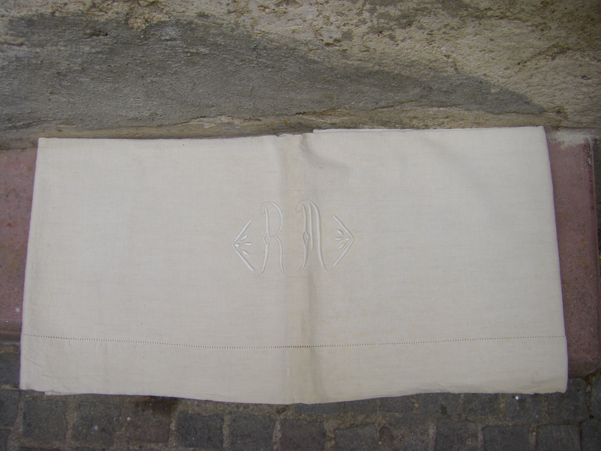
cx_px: 300
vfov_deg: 37.7
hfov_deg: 49.0
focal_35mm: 38
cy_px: 226
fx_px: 660
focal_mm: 6.3
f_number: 3.5
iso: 64
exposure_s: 1/100
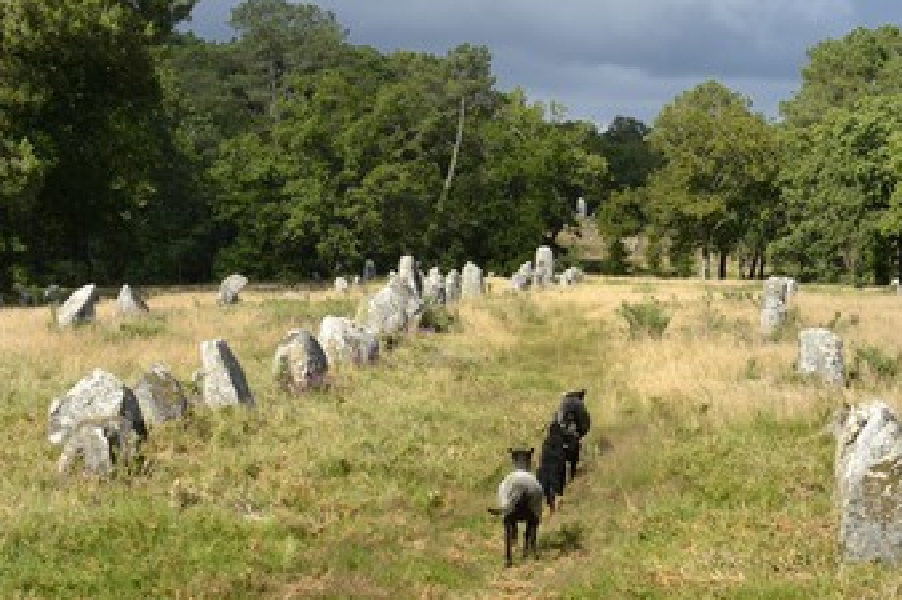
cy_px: 243
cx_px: 539
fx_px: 2179
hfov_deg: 23.4
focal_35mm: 87
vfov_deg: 15.7
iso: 200
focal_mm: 70
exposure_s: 1/320
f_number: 9
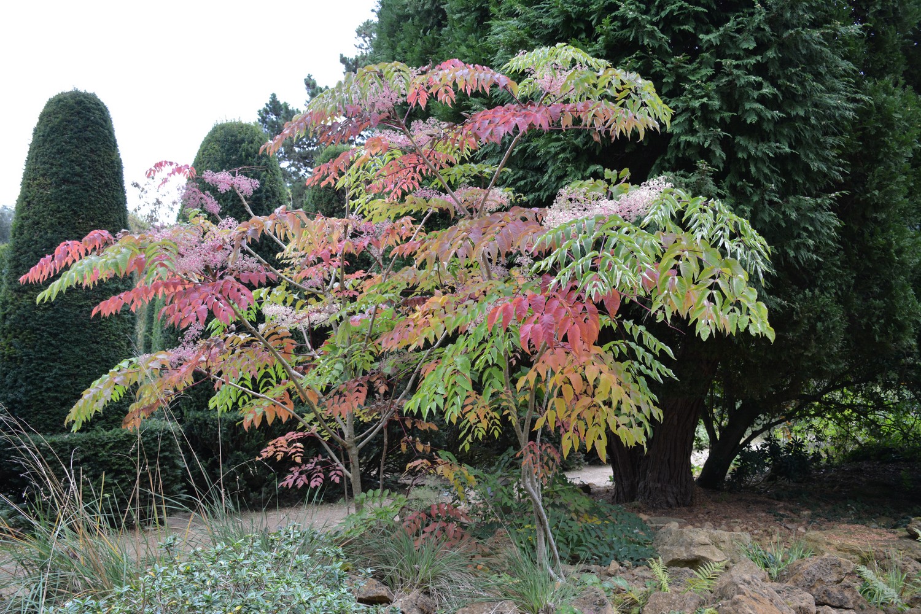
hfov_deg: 53.1
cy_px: 307
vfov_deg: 36.9
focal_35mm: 36
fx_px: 921
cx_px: 460
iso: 360
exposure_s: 1/125
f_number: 5.6
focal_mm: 24
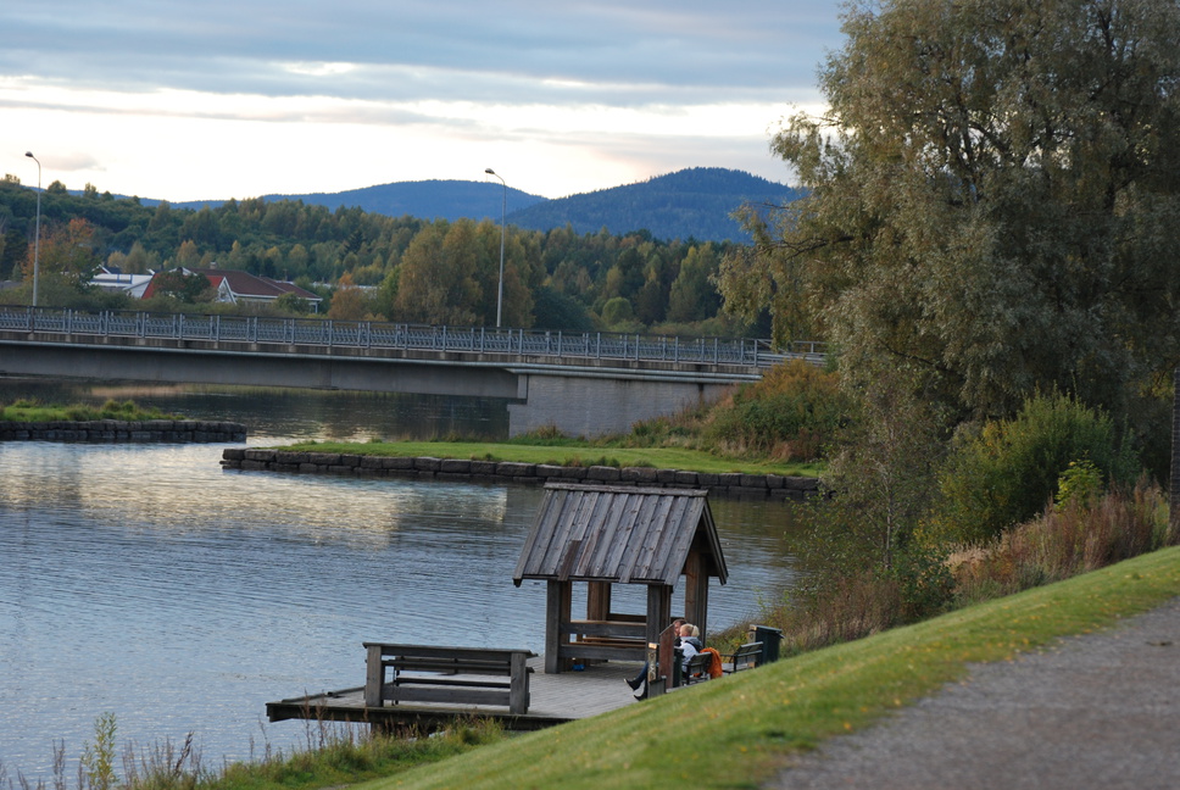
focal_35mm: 202
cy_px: 395
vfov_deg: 6.8
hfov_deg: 10.1
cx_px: 590
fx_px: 6645
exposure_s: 1/125
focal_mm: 135
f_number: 5
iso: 360
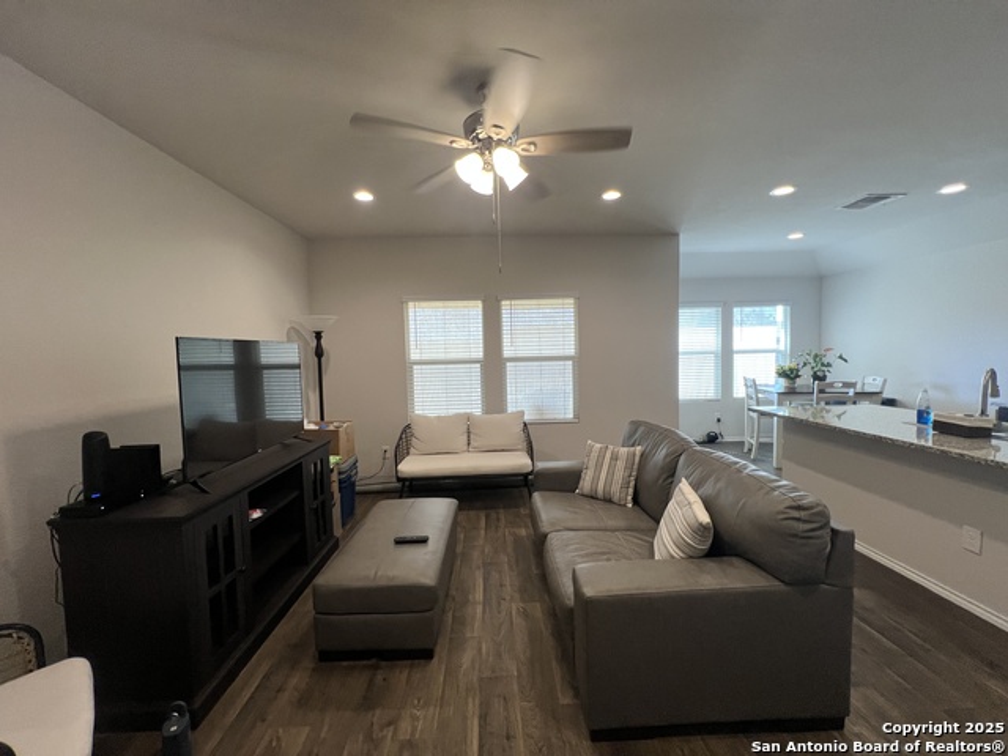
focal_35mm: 13
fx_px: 379
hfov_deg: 106.2
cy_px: 378
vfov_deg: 89.9
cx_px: 504
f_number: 1.8
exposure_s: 1/120
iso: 125
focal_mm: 1.57
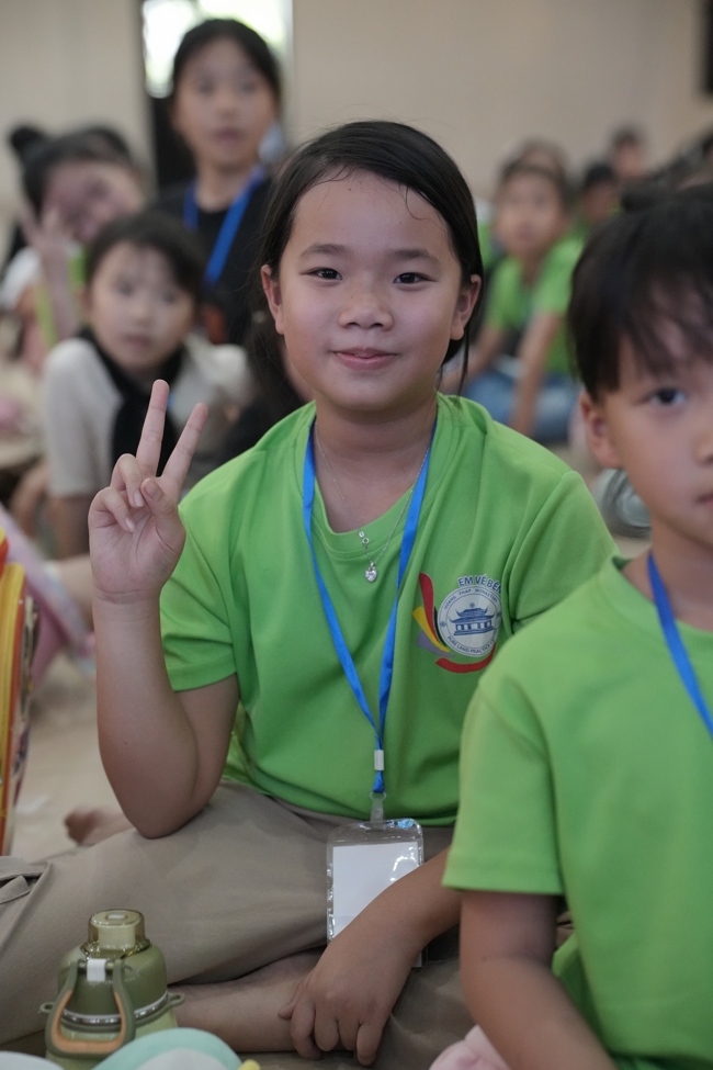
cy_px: 535
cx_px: 356
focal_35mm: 70
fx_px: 2079
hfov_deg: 19.5
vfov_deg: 28.8
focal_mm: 70
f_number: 3.2
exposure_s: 1/500
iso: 6400
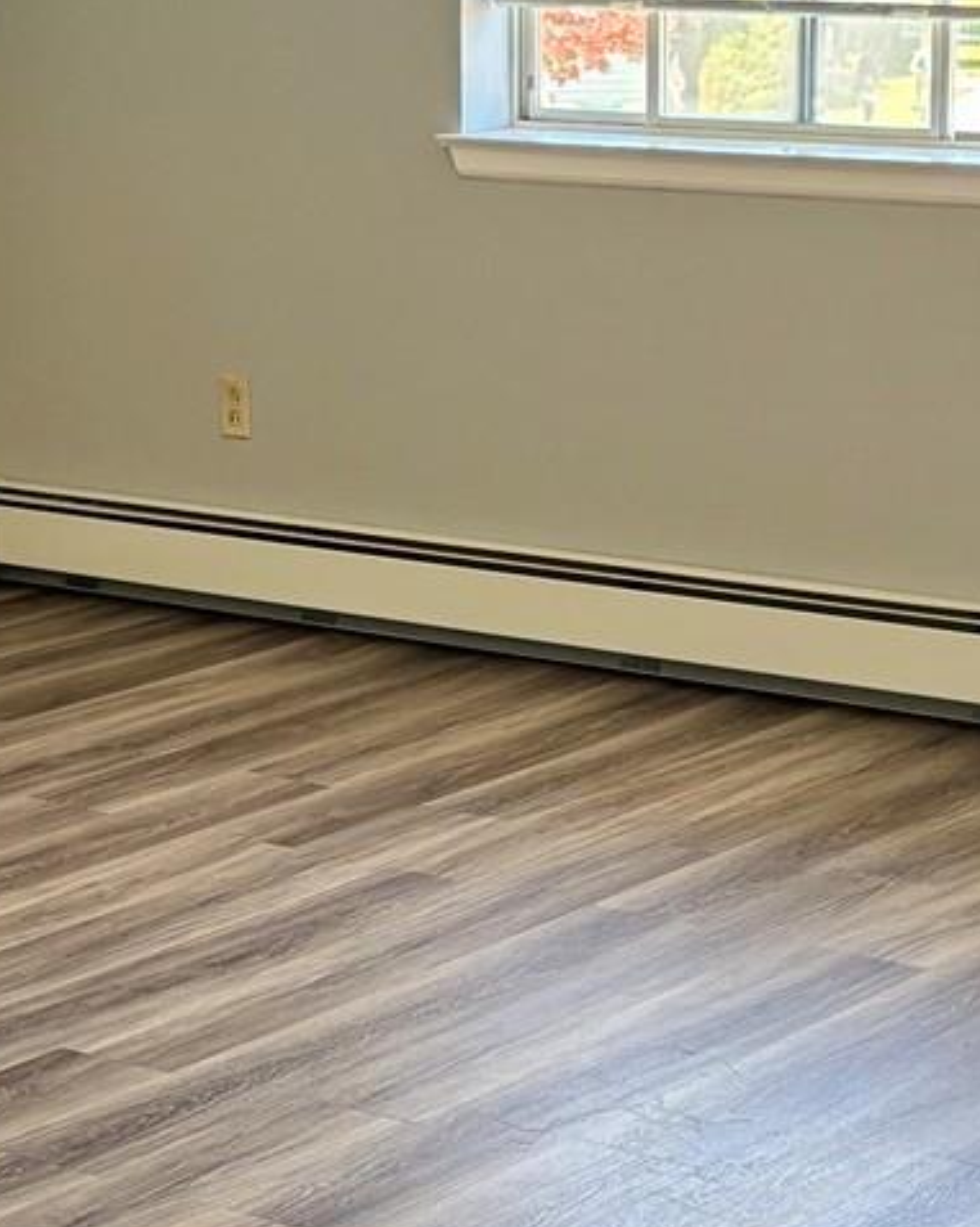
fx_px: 3956
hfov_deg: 14.1
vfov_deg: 17.6
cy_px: 772
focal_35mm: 109
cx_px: 376
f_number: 1.6
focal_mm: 5.96
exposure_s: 1/60
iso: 160
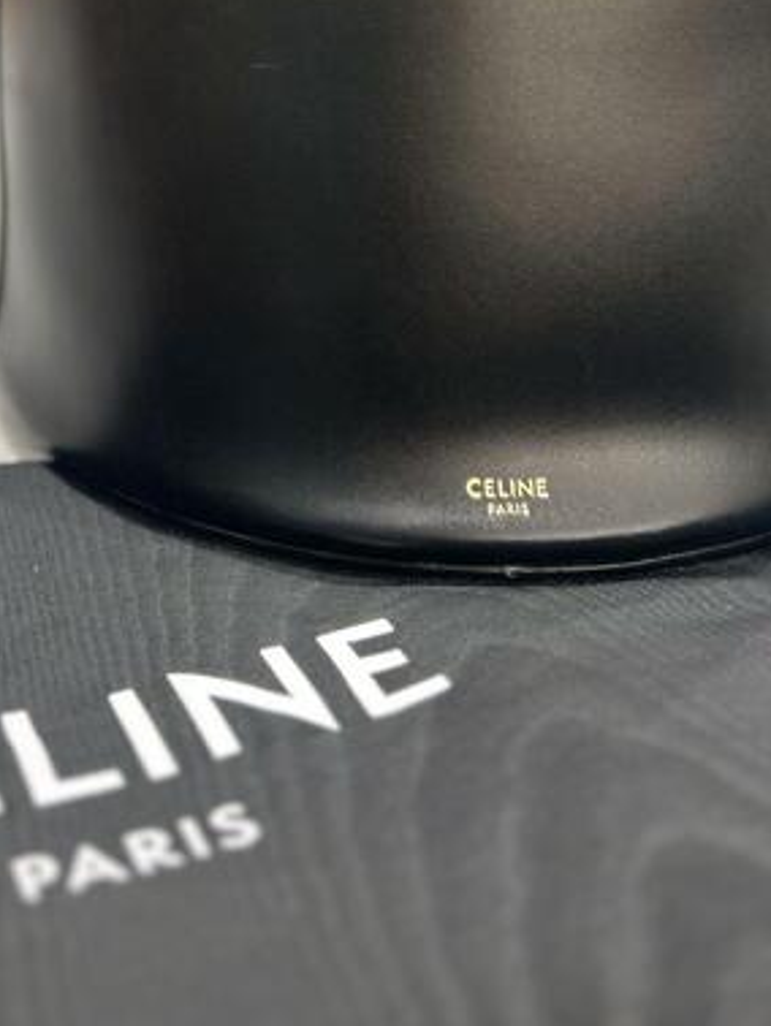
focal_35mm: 55
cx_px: 239
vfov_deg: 32.2
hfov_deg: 26.4
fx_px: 1632
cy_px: 8
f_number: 1.5
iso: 100
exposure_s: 1/60
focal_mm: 5.7
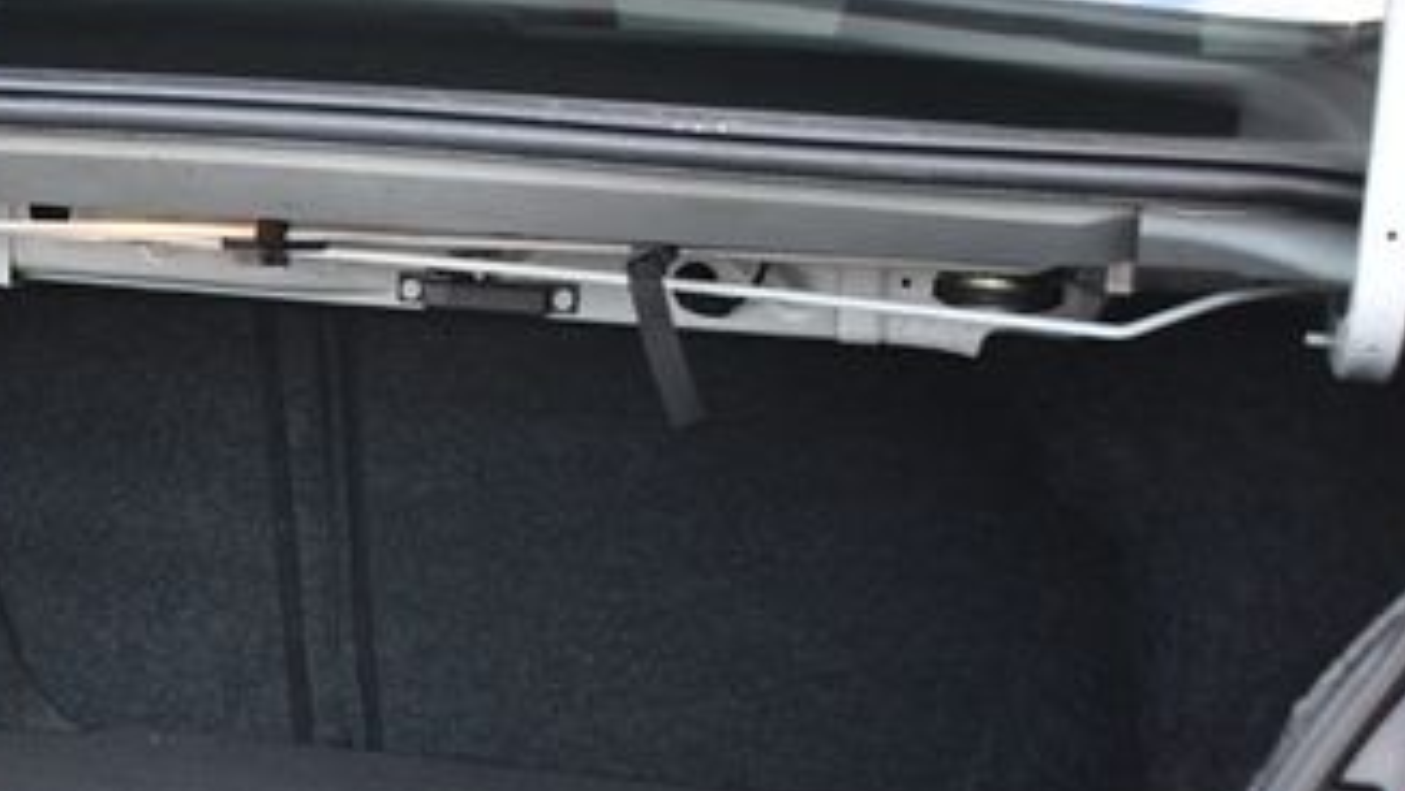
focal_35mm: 82
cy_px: 808
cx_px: 146
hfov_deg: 25.1
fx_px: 3055
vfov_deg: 14.5
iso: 800
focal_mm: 27
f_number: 4
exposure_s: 1/160
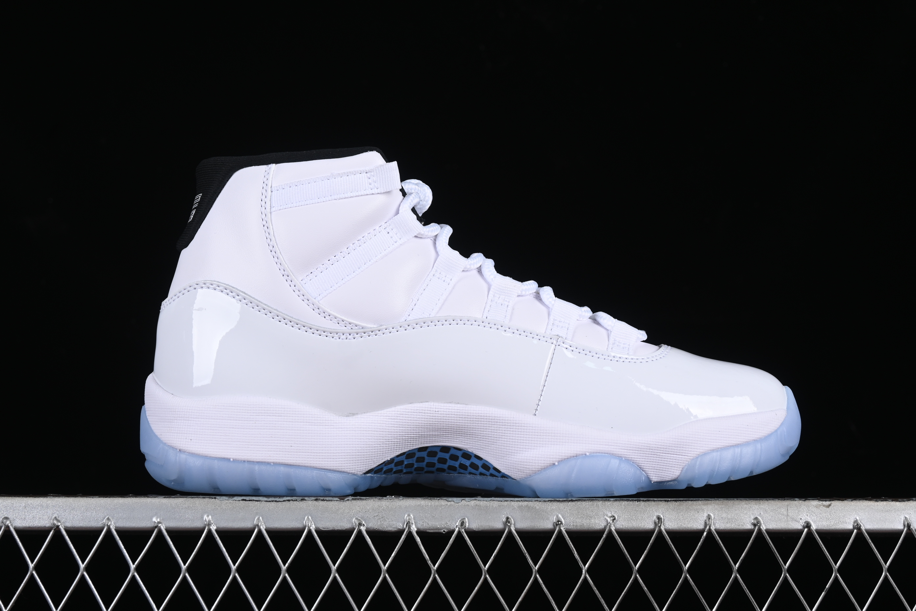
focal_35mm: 75
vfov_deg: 18.2
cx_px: 458
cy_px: 306
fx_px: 1908
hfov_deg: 27.0
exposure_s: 1/125
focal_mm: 50
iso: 160
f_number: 8
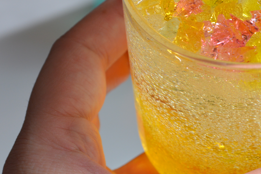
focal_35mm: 153
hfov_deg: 13.3
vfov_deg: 9.0
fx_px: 1110
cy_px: 29
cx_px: 255
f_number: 8
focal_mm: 50
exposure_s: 1/60
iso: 400
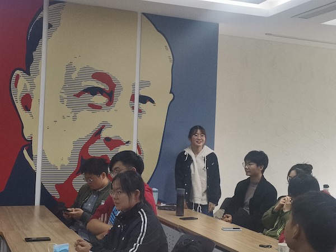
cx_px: 168
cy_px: 126
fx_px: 524
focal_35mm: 54
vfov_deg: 27.0
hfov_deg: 35.5
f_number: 1.8
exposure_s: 1/100
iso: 160
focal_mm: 5.5
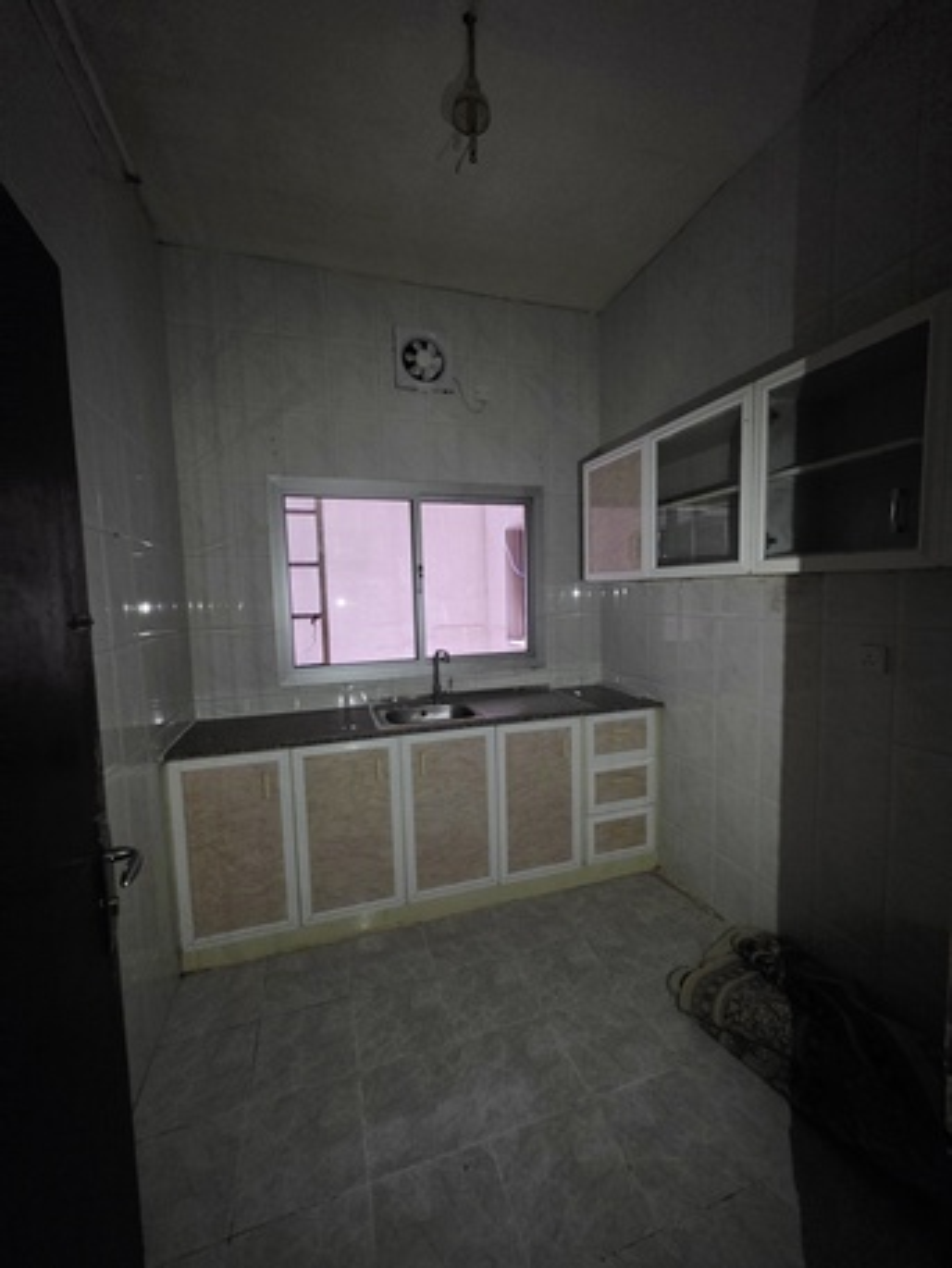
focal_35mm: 13
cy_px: 634
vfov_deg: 106.2
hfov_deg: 89.9
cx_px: 476
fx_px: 476
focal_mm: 2.2
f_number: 1.9
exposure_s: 1/25.1
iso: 1600
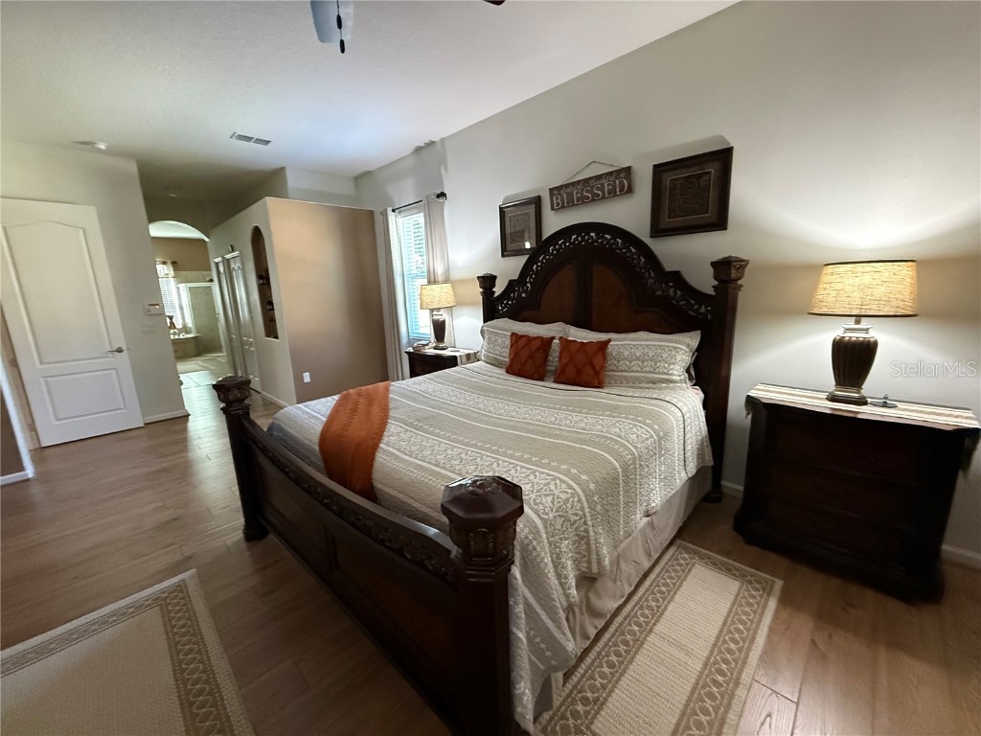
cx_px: 490
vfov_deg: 85.7
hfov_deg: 102.1
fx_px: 397
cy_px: 368
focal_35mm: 14
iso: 800
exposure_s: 1/60
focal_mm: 2.22
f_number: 2.2
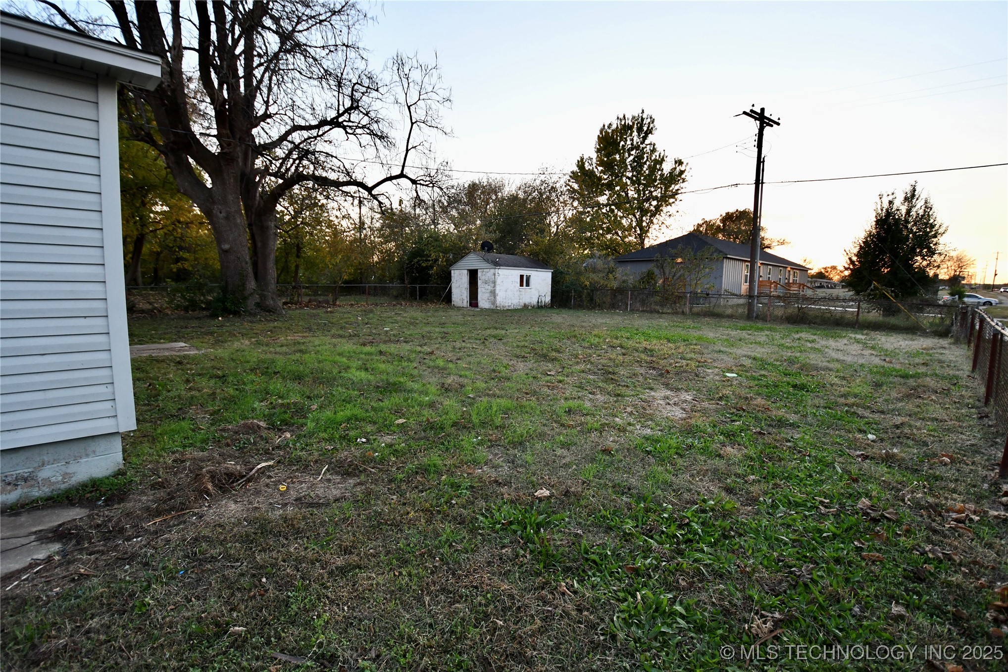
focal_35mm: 15
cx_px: 504
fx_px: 420
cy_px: 336
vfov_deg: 77.3
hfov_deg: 100.4
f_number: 3.5
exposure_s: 1/250
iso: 800
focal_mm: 10
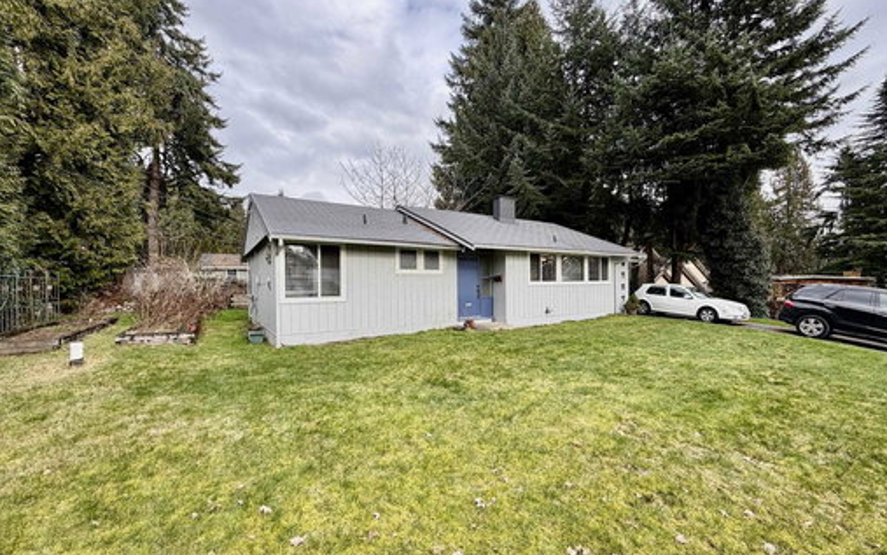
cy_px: 285
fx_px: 363
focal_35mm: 15
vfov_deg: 74.8
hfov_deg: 101.5
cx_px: 446
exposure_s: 1/502
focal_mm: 2.22
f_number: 2.2
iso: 50
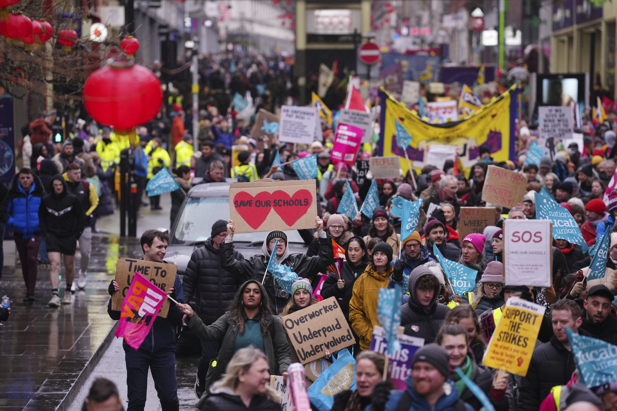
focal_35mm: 175
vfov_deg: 7.8
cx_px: 308
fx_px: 2999
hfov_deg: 11.7
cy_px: 206
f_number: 3.5
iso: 1250
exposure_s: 1/800
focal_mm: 175
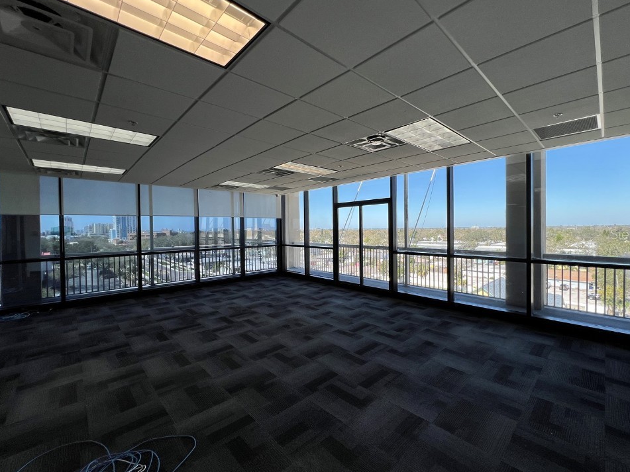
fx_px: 255
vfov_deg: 85.7
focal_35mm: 14
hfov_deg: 101.9
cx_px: 334
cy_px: 234
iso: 32
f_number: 1.8
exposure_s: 1/282
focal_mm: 1.57
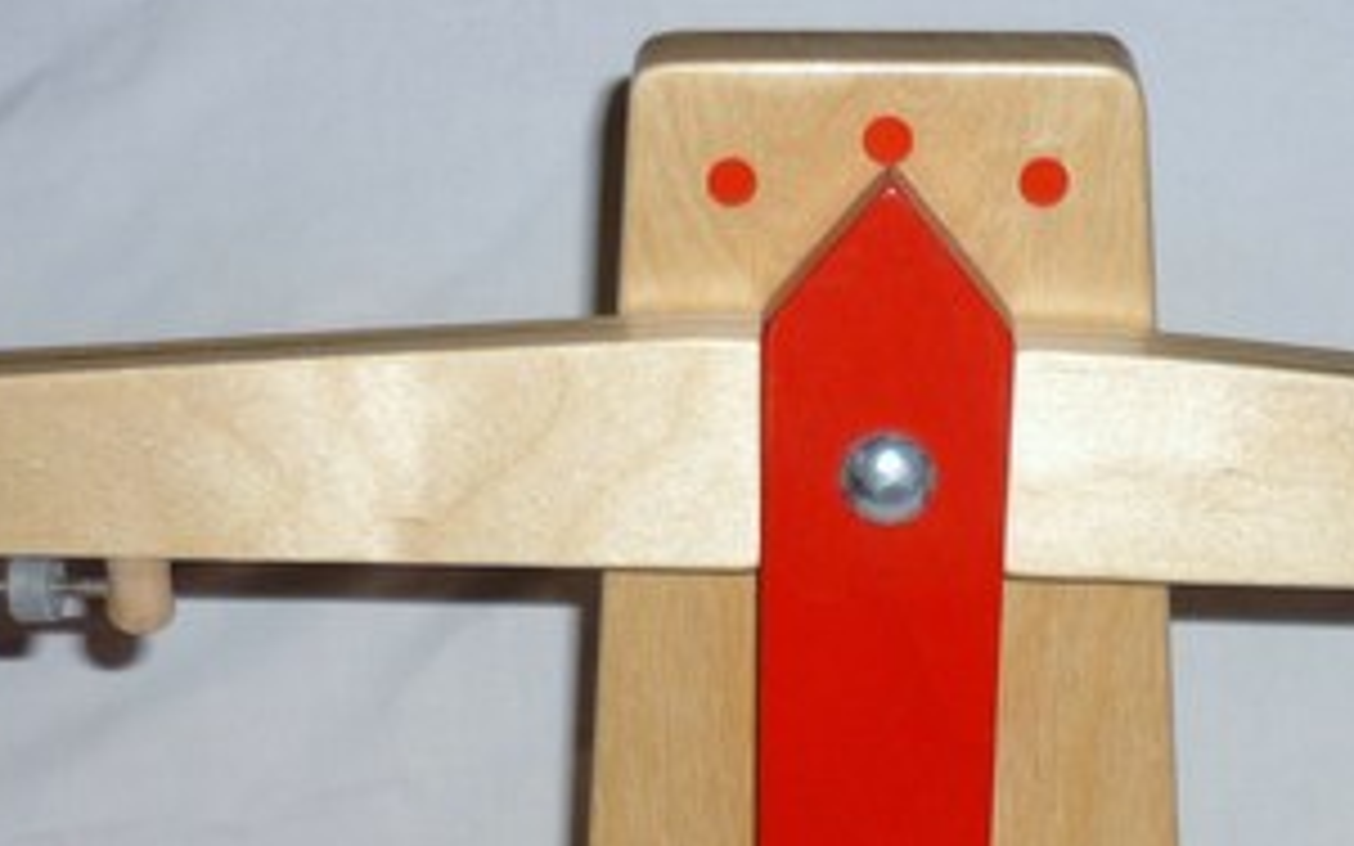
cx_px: 877
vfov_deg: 13.5
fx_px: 3431
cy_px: 1156
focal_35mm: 93
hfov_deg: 22.3
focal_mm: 5.5
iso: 100
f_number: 2.8
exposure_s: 1/30
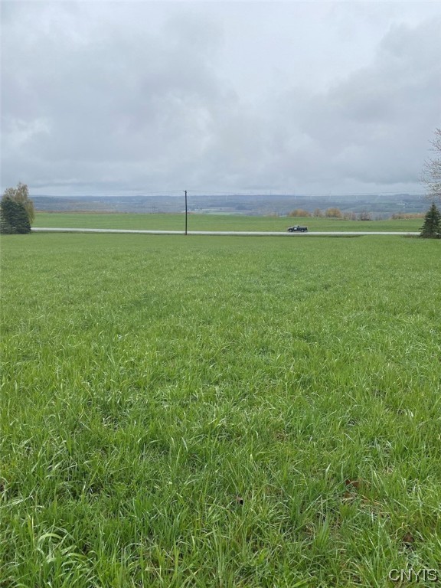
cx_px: 220
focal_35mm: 26
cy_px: 294
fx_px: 442
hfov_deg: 53.1
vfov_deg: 67.3
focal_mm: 4.25
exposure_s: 1/3300
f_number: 1.8
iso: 32
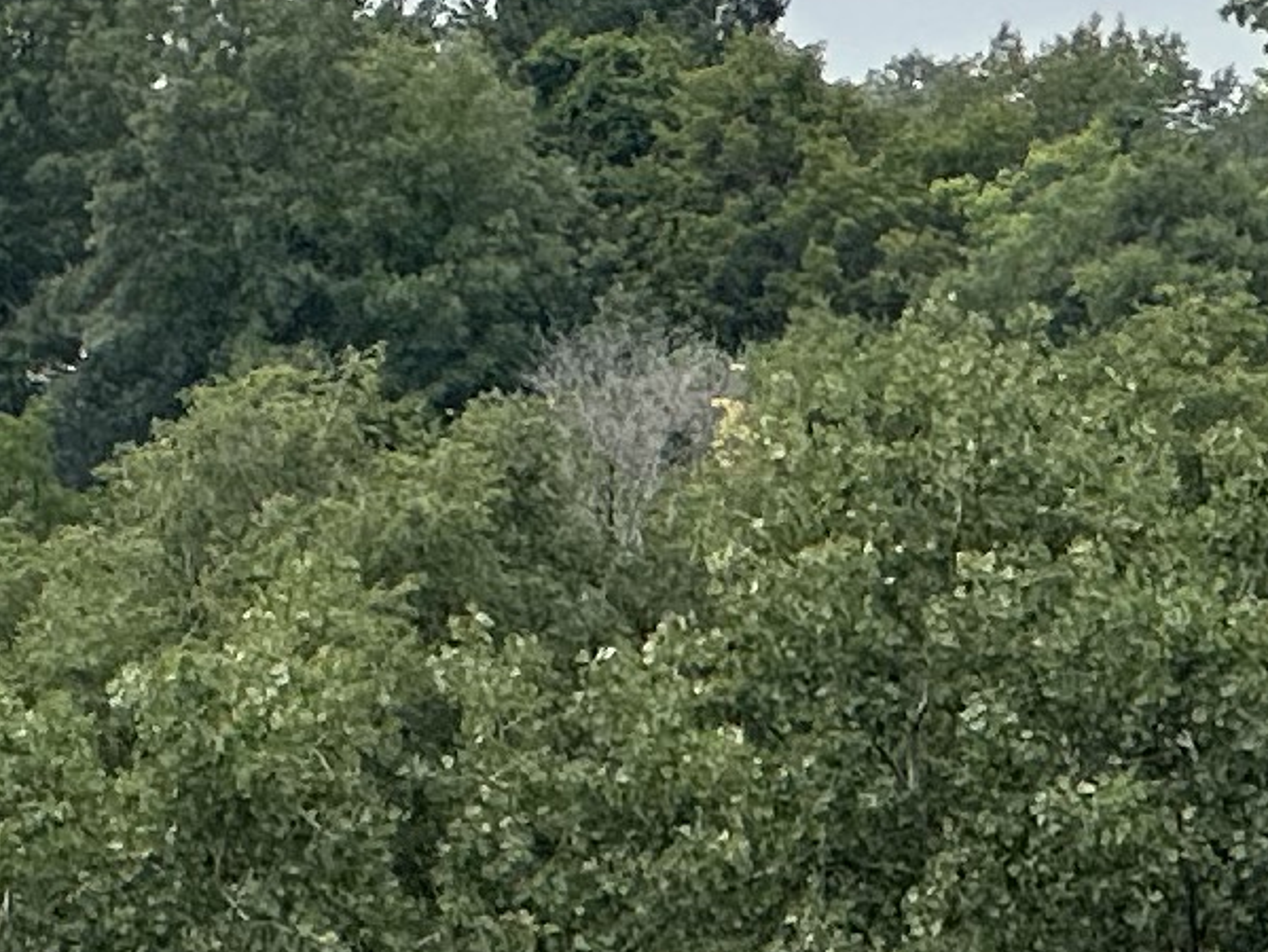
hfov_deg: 3.8
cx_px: -1511
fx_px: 18986
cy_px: 425
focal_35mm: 518
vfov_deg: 2.9
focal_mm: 9
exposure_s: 1/619
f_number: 2.8
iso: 32
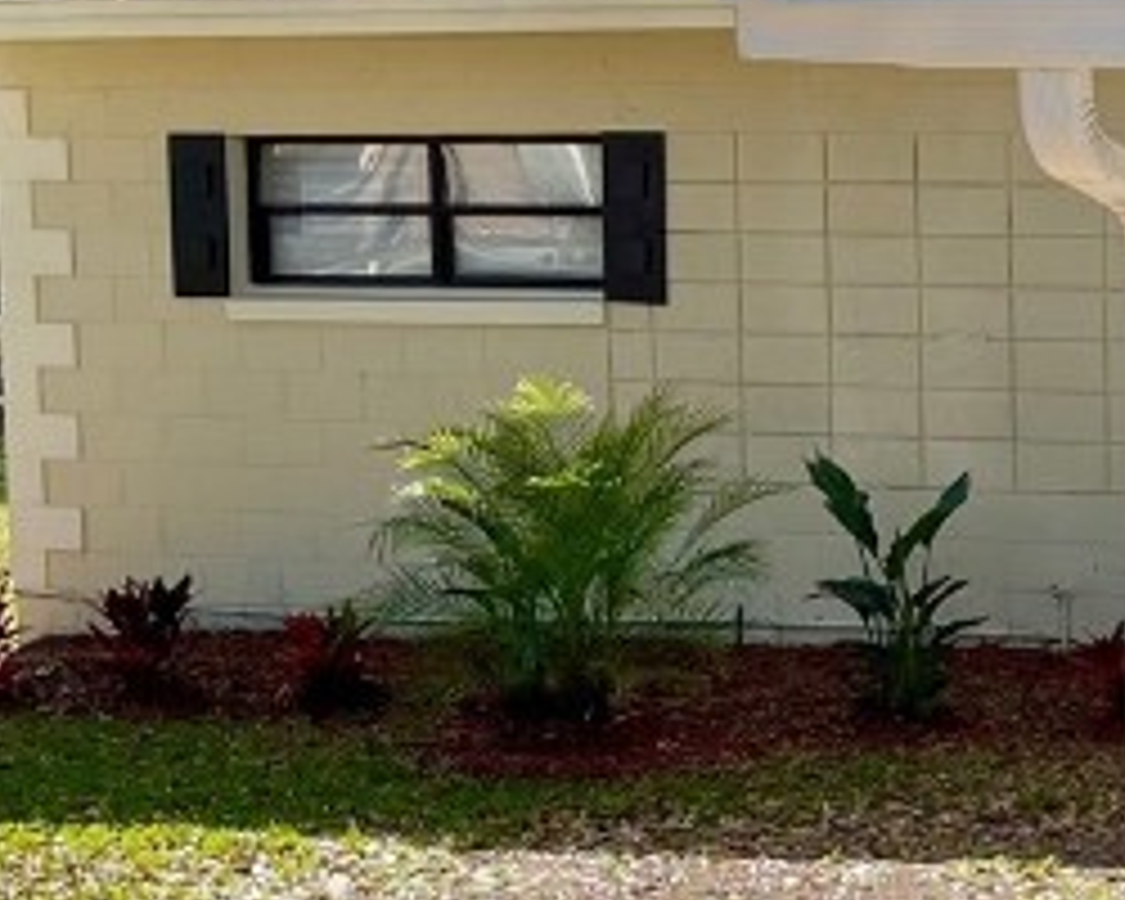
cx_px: 1652
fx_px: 3463
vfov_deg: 14.8
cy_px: 504
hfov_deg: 16.9
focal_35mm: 104
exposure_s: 1/2179
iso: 50
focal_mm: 5.1
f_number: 1.6
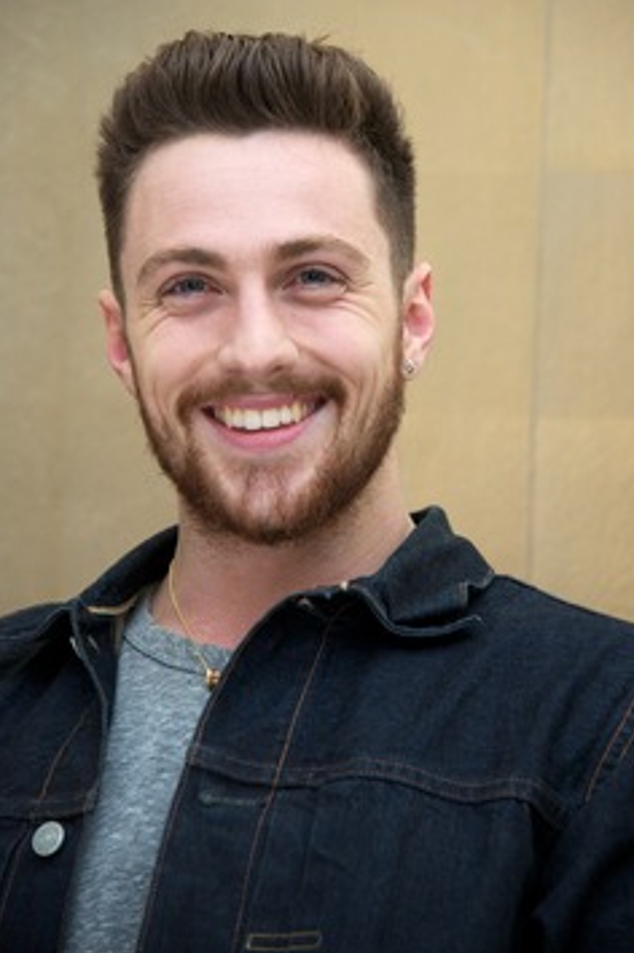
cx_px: 349
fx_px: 5664
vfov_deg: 9.6
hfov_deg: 6.4
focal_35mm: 214
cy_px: 424
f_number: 5.6
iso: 800
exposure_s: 1/60
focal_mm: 190
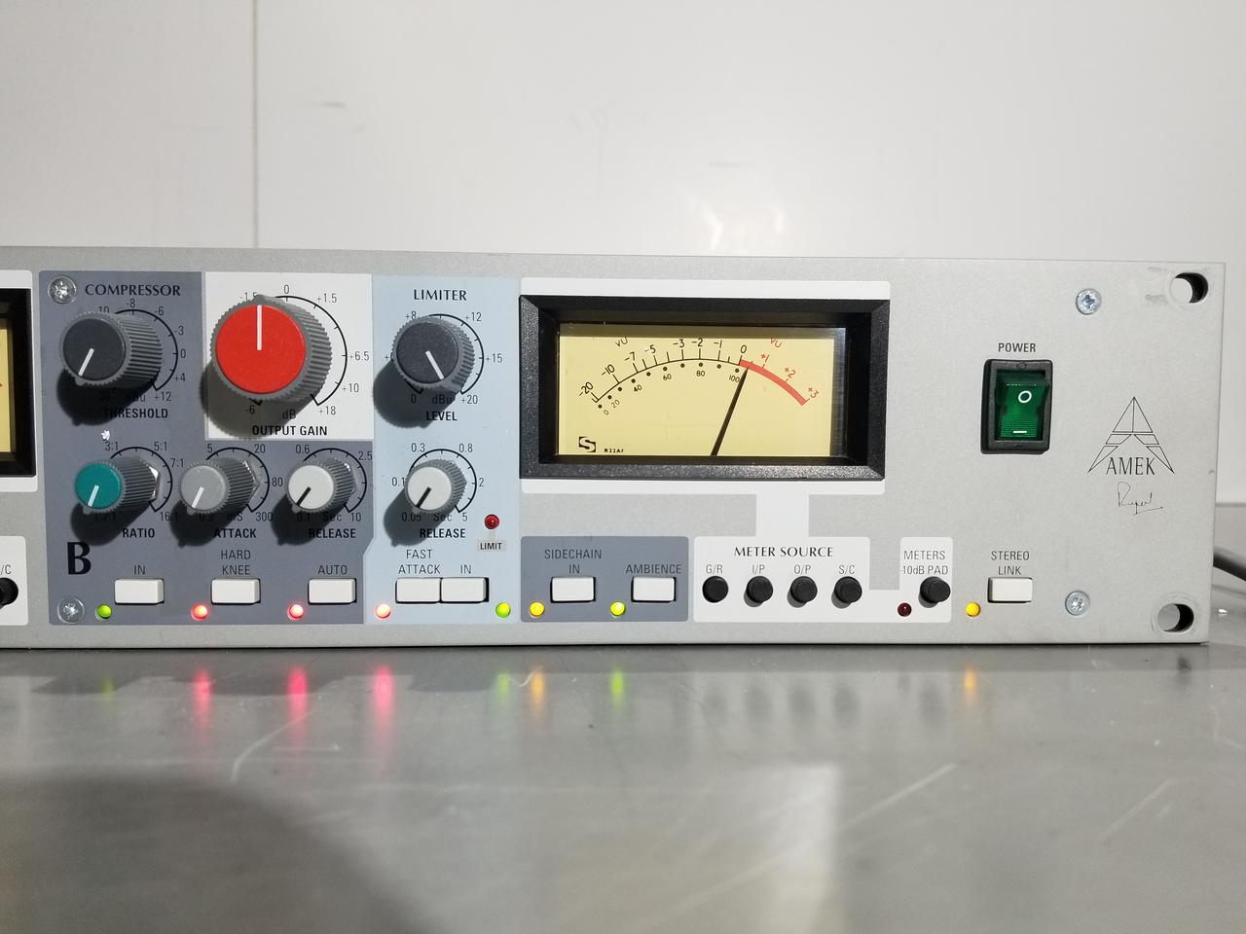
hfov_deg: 67.3
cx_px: 623
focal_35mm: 26
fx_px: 936
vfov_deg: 53.1
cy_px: 467
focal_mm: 4.25
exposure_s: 1/120
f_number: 1.7
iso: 80
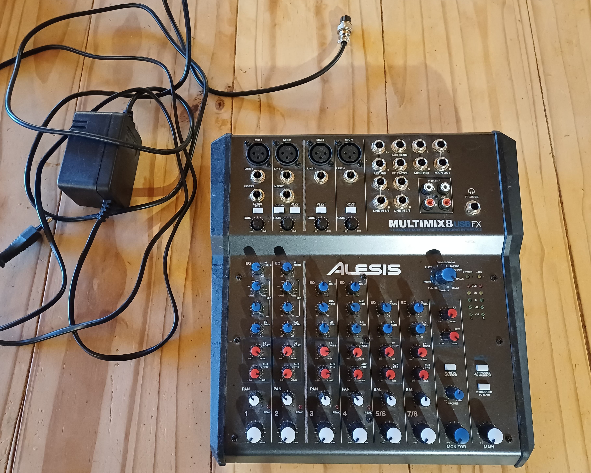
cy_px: 228
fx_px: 472
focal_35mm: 27
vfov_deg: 53.2
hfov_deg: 64.1
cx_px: 287
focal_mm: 4.65
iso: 1250
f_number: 1.8
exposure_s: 1/20
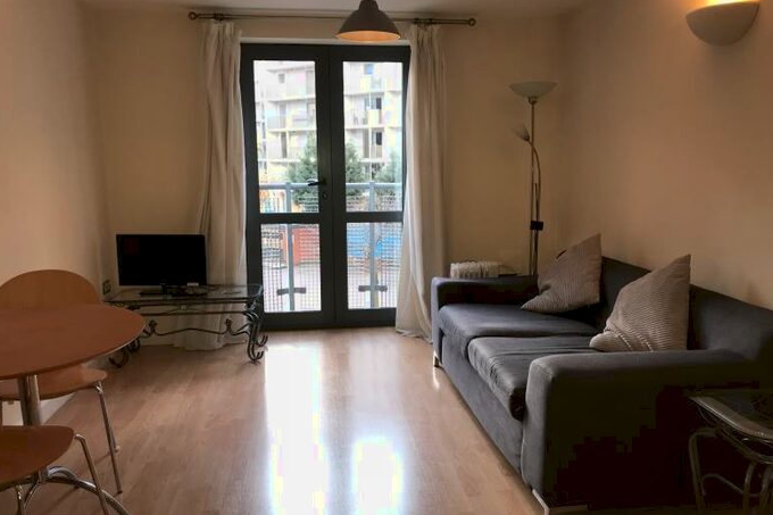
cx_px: 393
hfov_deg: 61.9
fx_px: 644
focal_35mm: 30
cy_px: 281
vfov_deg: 43.5
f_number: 1.8
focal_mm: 3.99
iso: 32
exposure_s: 1/33
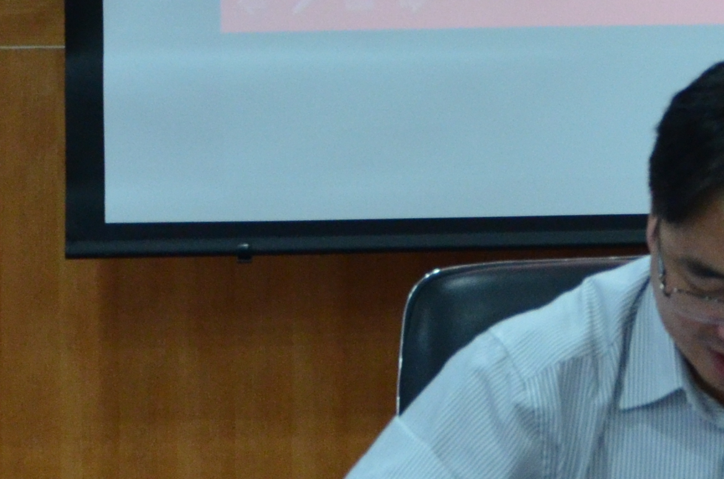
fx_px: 5339
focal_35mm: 266
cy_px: -25
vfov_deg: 5.1
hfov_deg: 7.5
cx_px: 1411
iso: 1600
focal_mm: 42
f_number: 4.8
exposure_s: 1/30
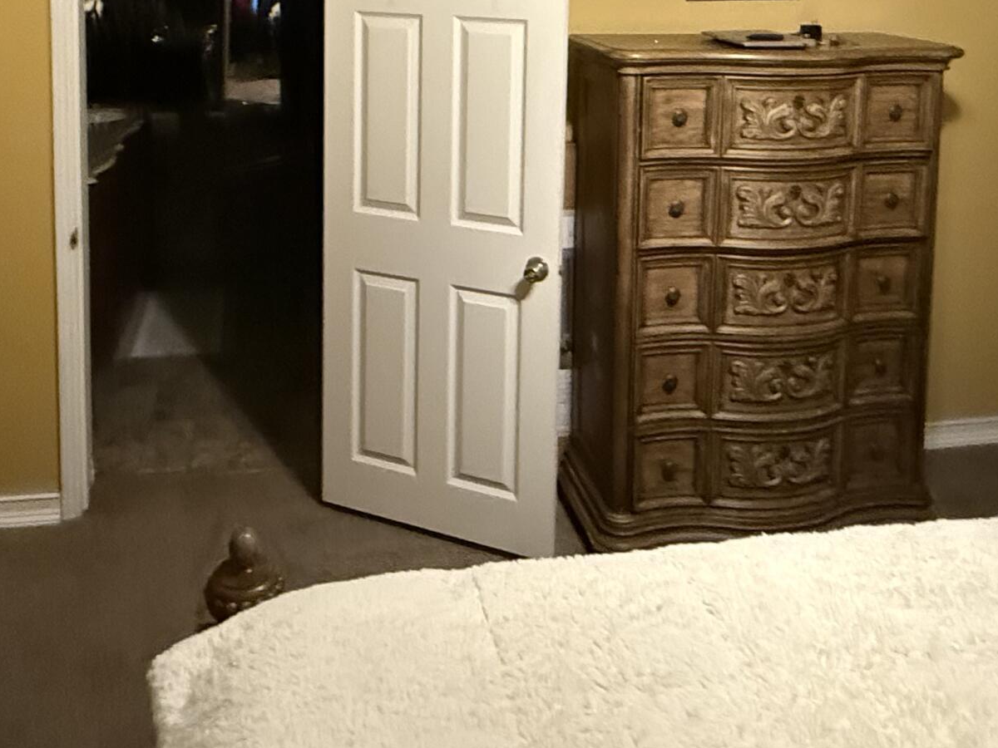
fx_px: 1009
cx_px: 473
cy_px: 24
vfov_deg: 37.0
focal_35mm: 35
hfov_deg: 52.6
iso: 1250
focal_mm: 2.22
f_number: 2.2
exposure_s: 1/60
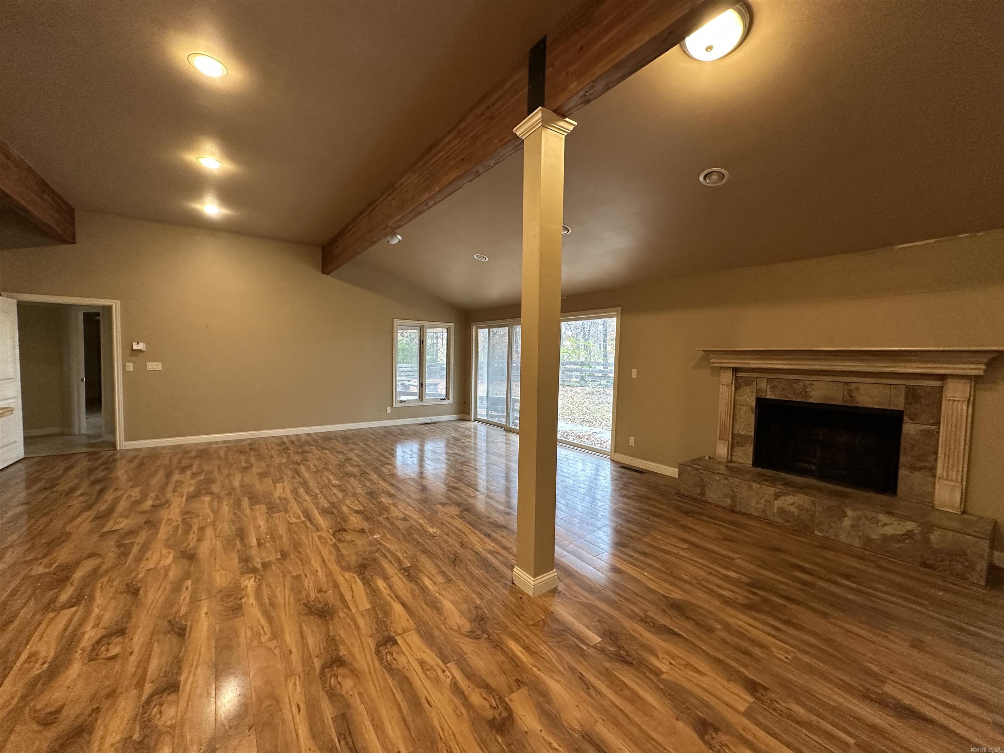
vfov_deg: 85.7
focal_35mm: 14
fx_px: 406
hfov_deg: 102.1
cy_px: 376
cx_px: 502
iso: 250
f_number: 2.2
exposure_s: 1/60
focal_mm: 2.22
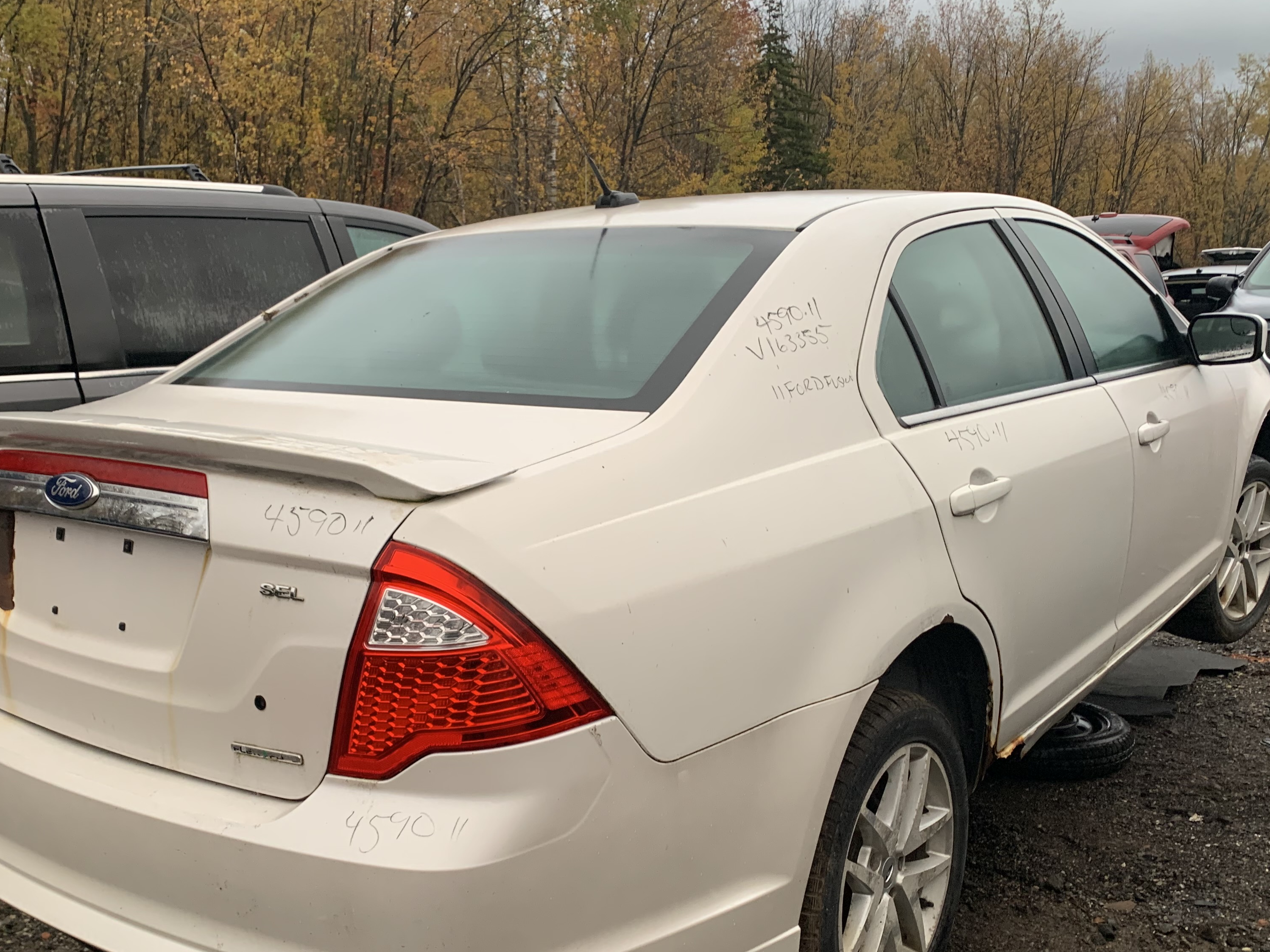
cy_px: 562
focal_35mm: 35
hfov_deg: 52.6
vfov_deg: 40.5
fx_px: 1284
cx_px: 581
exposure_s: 1/60
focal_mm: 4.25
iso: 100
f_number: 1.8
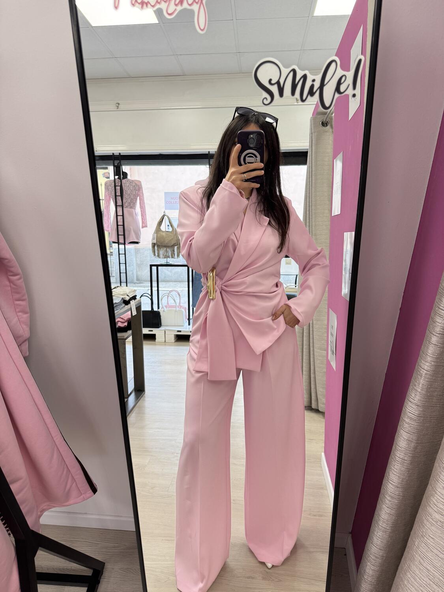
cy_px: 296
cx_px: 222
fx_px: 410
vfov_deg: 71.6
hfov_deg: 56.8
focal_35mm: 24
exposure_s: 1/100
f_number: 1.78
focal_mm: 6.76
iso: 125
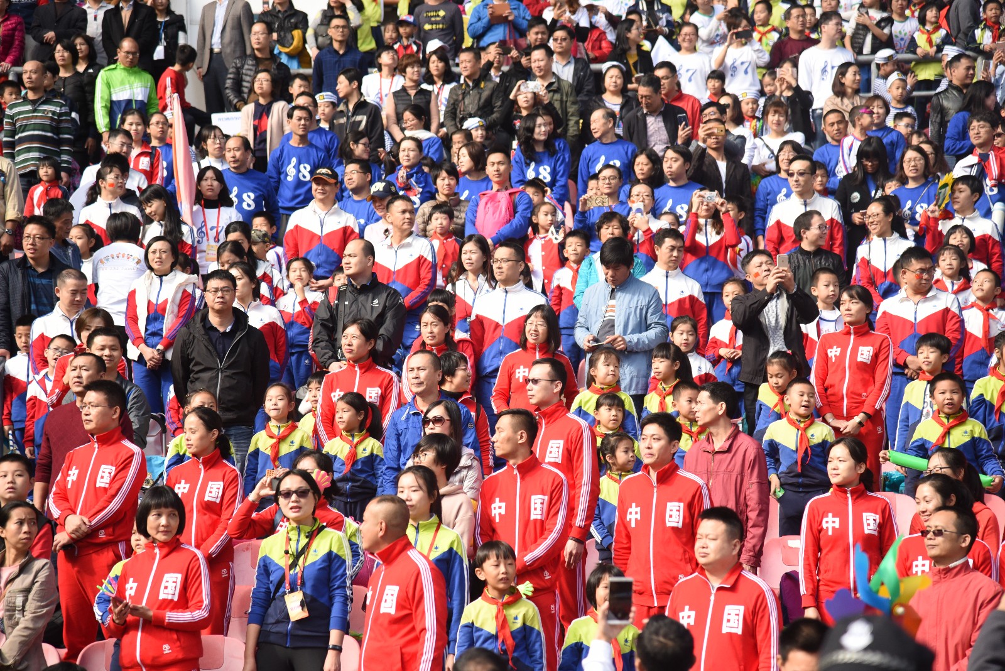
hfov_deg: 17.1
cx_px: 502
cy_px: 336
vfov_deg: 11.4
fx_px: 3351
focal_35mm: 120
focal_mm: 120
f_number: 4
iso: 1000
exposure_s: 1/2000
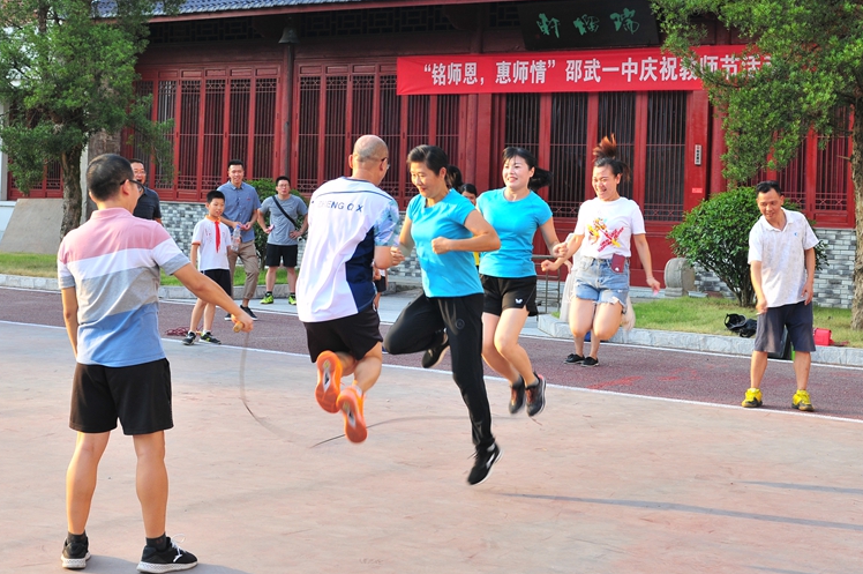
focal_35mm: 64
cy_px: 182
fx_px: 1525
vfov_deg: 21.2
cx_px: 430
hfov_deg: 31.6
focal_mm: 31
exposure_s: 1/125
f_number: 5.6
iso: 200
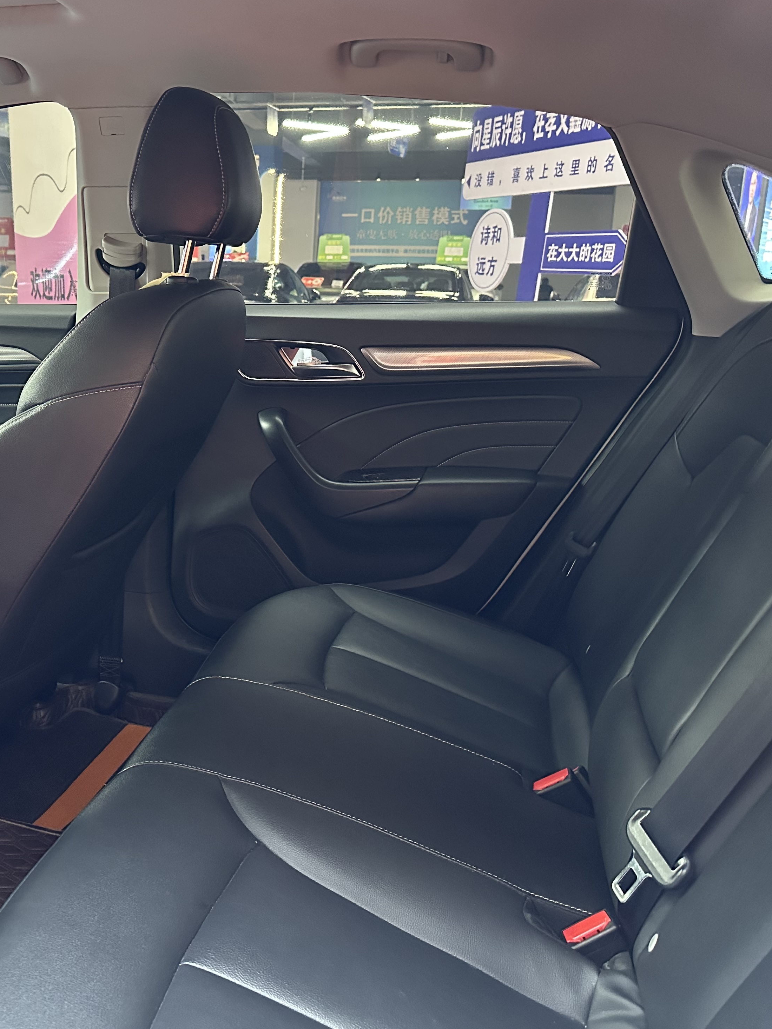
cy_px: 501
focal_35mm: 33
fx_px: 981
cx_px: 210
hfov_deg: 41.9
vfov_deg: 55.3
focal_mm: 6.86
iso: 800
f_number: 1.78
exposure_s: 1/33
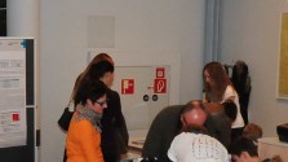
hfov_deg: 20.0
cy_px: 287
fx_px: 809
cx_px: 56
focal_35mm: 106
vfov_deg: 10.7
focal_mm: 24
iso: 2200
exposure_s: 1/60
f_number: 9.5
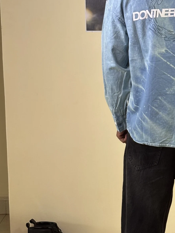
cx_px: 181
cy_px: 115
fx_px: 768
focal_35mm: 114
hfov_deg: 12.8
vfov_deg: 17.3
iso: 50
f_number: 1.6
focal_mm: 5.96
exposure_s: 1/50
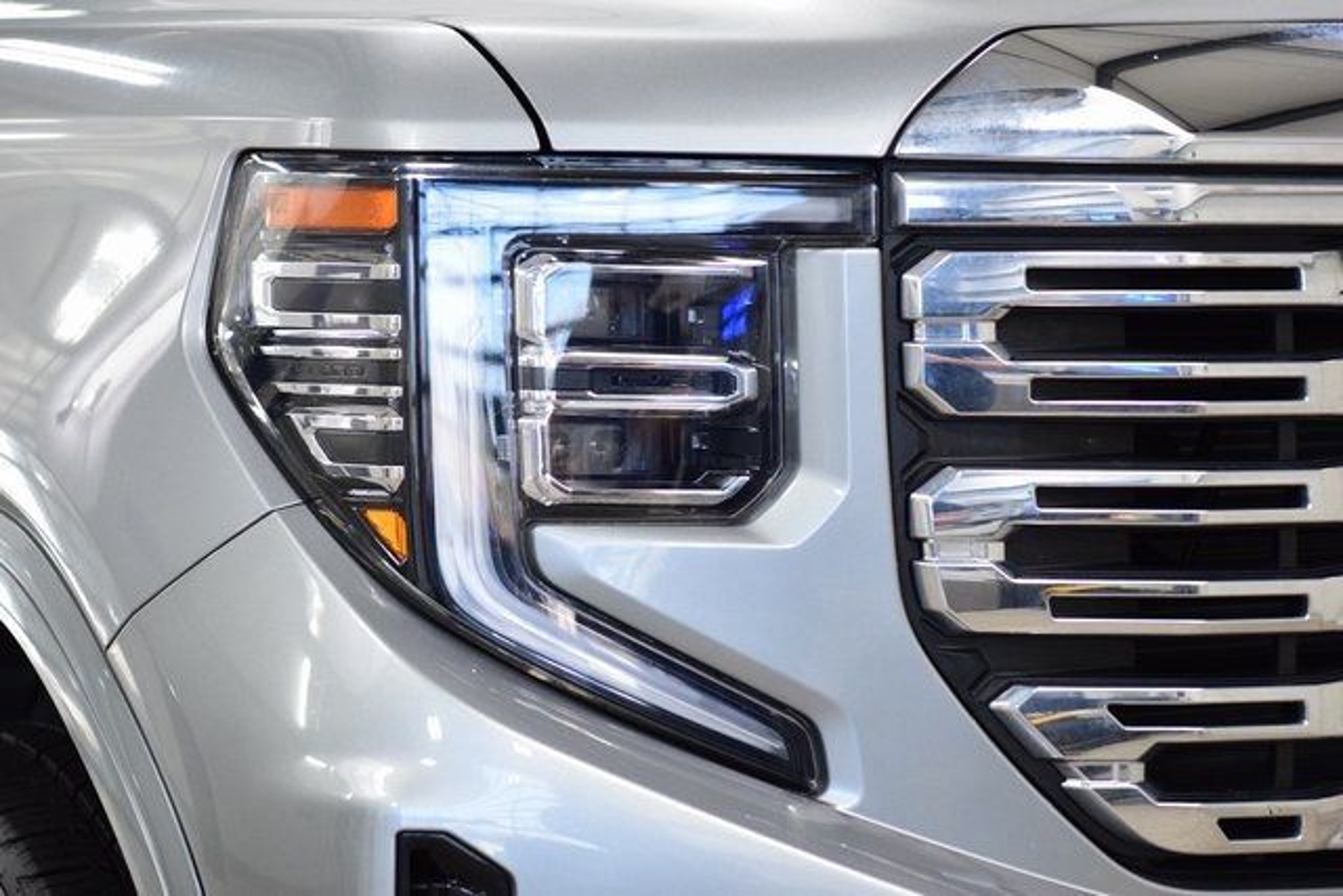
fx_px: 3918
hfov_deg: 19.5
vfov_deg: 13.0
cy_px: 448
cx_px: 672
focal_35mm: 105
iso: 1600
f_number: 3.5
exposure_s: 1/125
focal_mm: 70
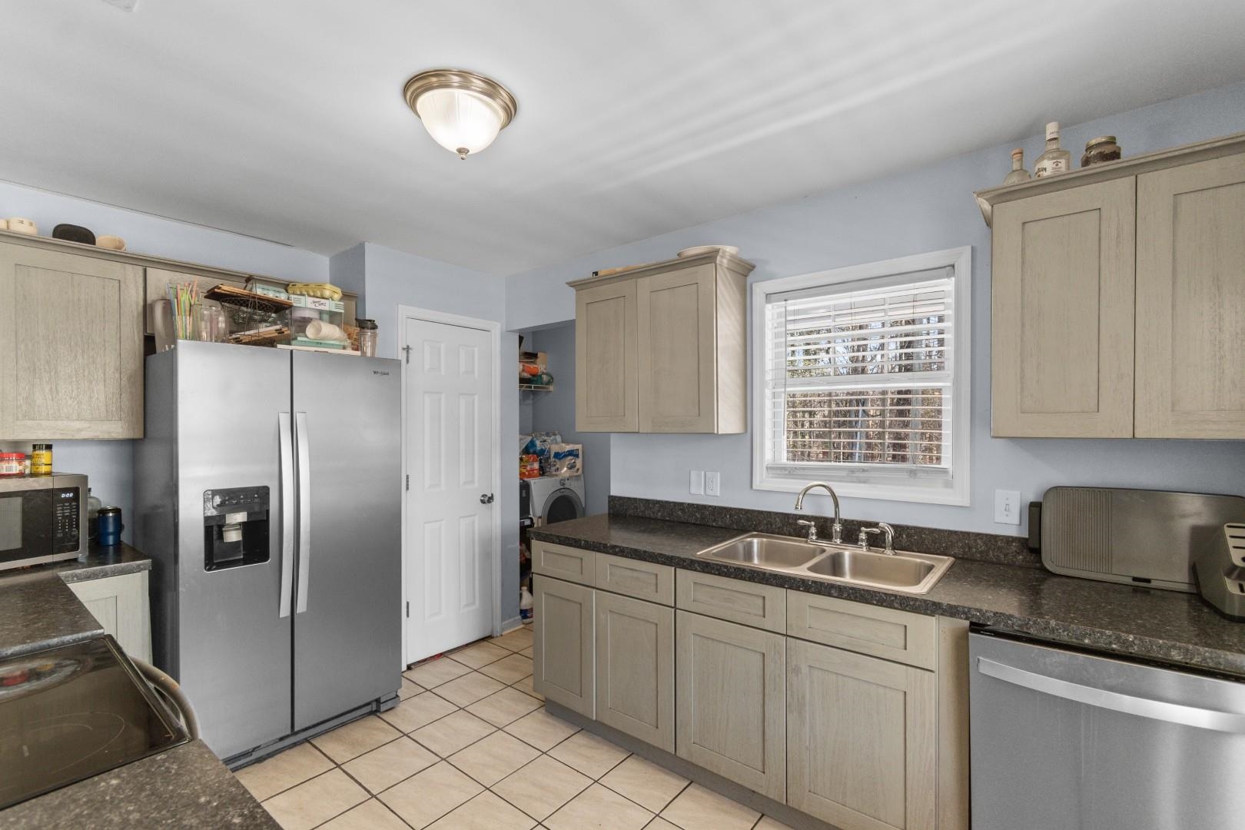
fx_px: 519
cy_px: 415
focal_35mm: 15
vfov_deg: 77.3
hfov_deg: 100.4
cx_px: 622
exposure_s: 1.6
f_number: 4.5
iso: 100
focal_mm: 10
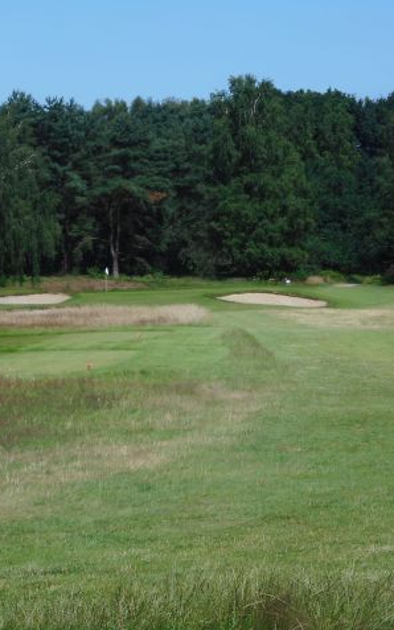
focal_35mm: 145
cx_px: 128
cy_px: 314
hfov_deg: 9.0
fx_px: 2492
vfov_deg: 14.4
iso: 80
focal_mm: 18.2
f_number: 5.8
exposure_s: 1/320
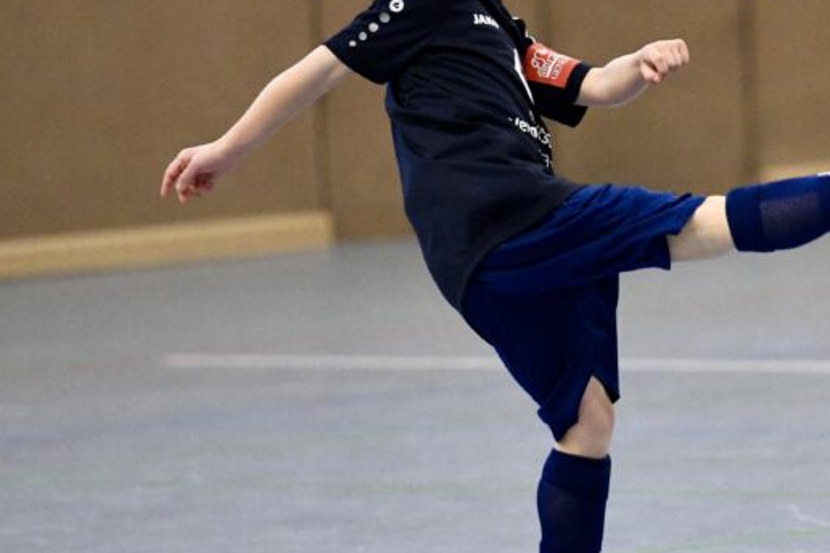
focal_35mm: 397
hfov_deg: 5.2
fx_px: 9152
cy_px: 218
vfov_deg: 3.5
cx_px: 816
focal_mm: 200
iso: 8000
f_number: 2.8
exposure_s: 1/1250
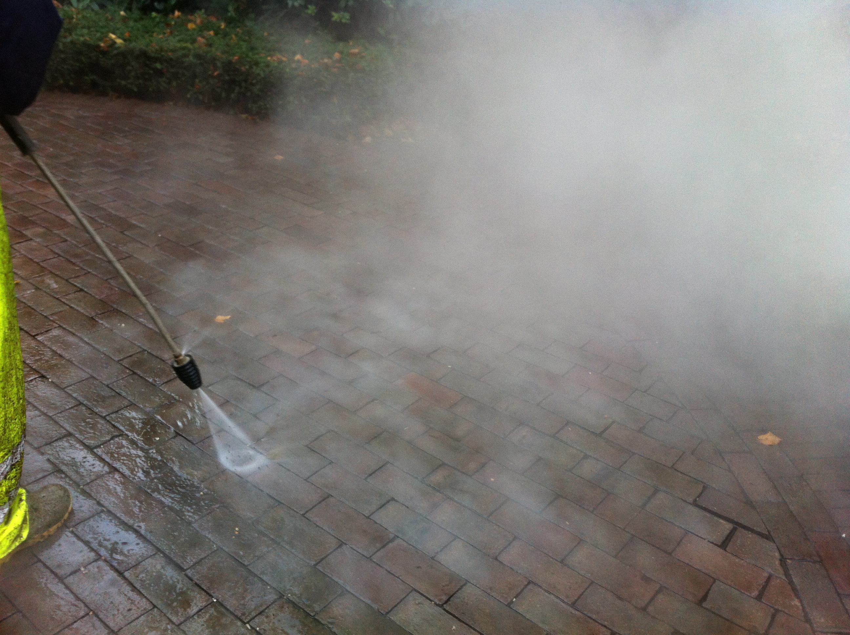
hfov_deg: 52.7
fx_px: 858
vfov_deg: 40.6
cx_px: 425
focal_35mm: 35
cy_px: 318
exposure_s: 1/120
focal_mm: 3.85
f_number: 2.8
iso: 100
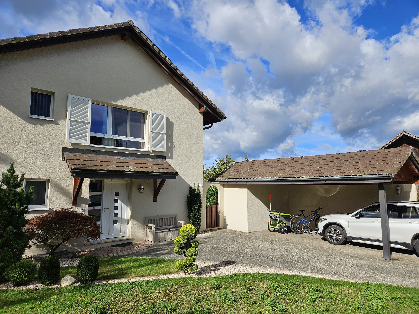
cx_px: 210
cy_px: 157
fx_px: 278
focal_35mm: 23
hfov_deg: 73.9
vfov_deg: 58.9
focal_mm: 5.4
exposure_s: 1/2586
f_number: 1.8
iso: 25
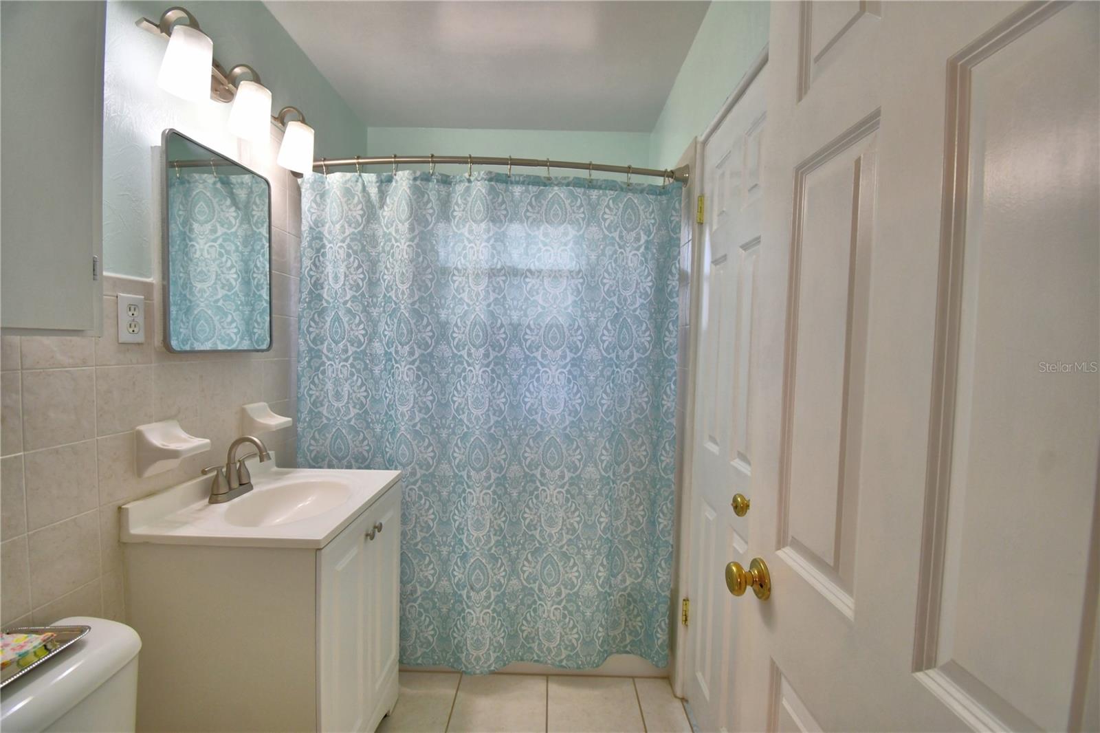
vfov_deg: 77.3
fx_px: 458
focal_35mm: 15
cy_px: 366
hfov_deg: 100.4
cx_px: 550
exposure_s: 1/80
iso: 400
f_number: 4.5
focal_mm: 10
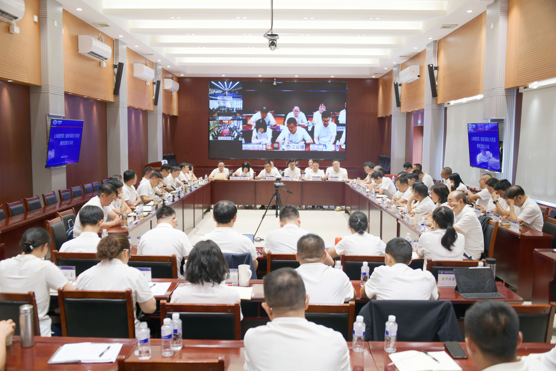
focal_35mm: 34
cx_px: 278
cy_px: 186
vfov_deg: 38.9
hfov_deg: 55.8
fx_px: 525
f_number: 3.8
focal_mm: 34
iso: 400
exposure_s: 1/100
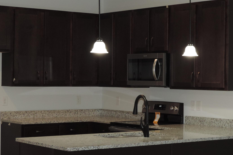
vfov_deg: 14.5
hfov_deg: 21.7
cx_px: 139
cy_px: 94
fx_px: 608
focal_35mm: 94
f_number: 3.6
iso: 250
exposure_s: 1/40
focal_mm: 8.9
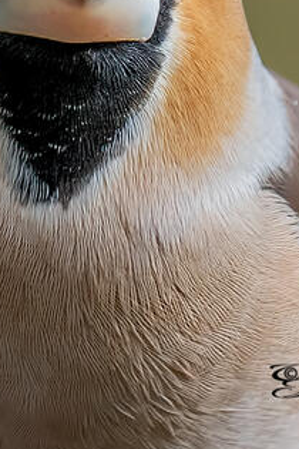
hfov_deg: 1.2
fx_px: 14251
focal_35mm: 1144
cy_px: 43
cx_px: 81
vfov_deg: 1.8
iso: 500
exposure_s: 1/200
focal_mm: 600
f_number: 8
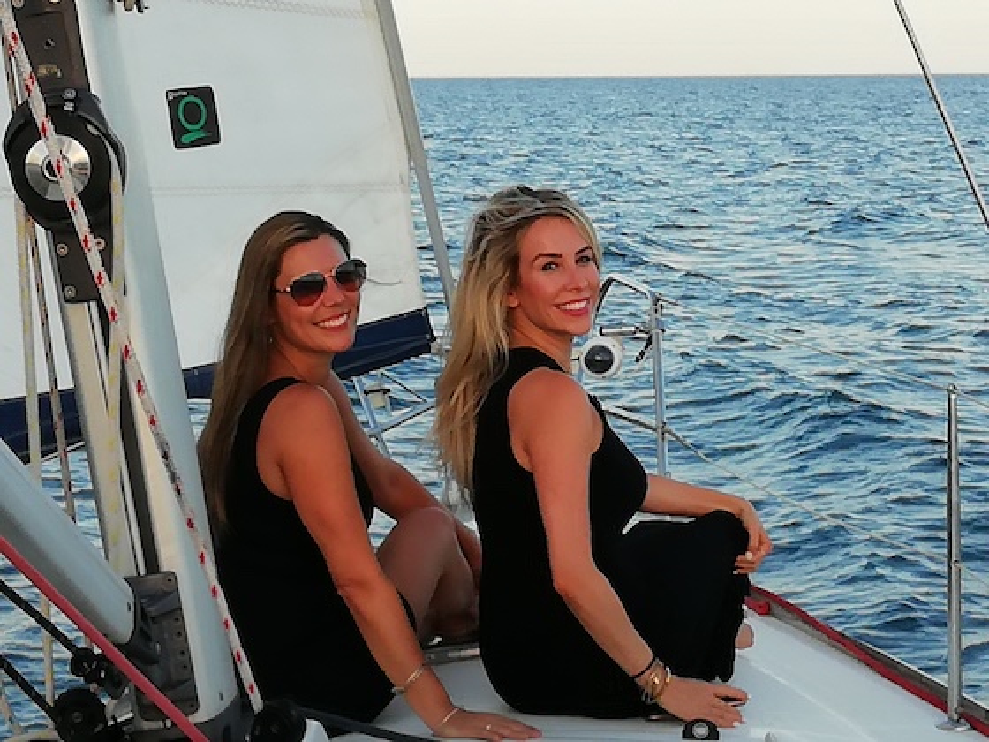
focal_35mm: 104
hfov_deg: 18.9
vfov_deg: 14.2
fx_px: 2971
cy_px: 371
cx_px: 494
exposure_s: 1/419
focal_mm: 3.46
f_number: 2.2
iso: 50
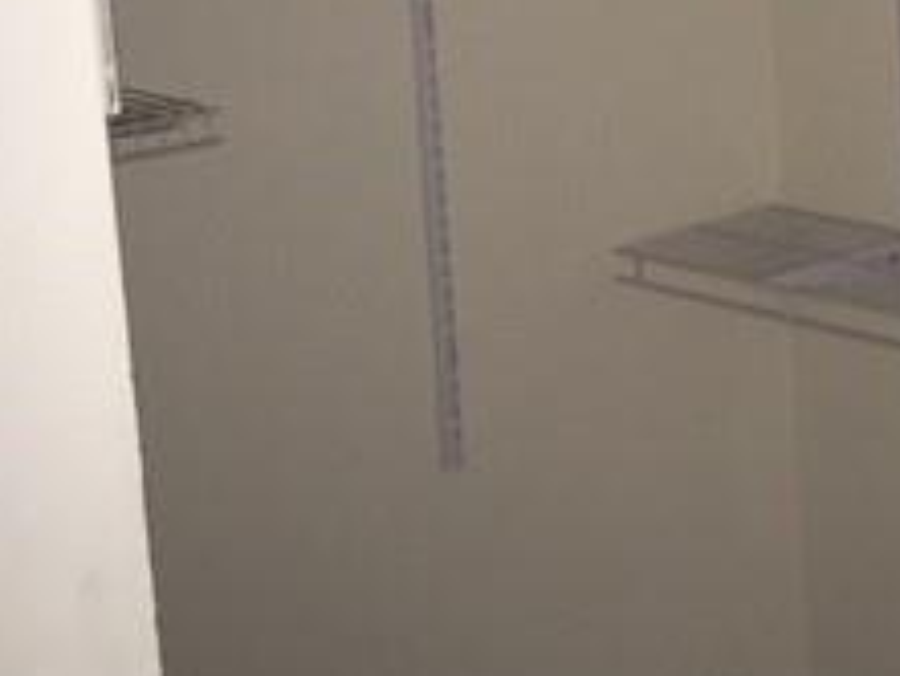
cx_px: 819
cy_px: 81
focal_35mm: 84
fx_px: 2185
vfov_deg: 17.4
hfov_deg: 22.7
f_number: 2.2
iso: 160
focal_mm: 4.15
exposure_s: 1/16
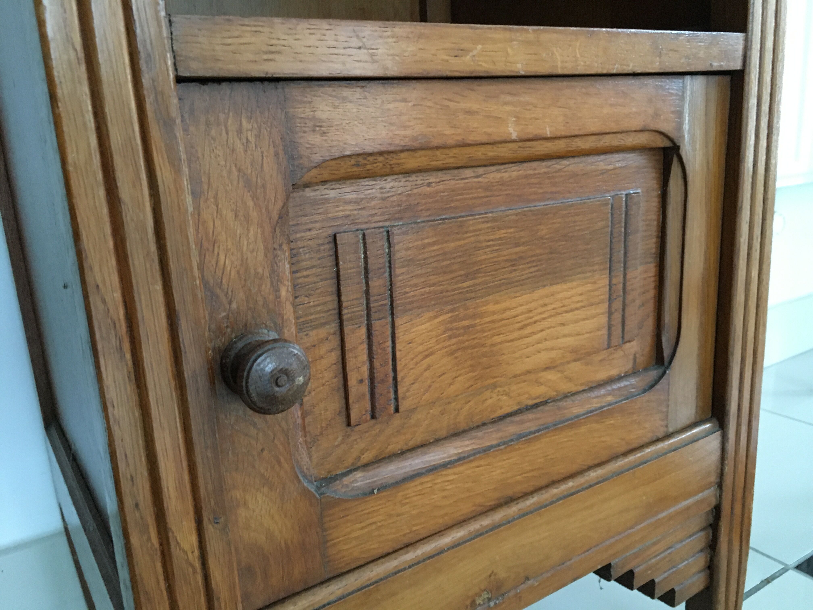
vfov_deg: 48.2
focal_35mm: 29
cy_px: 305
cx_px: 406
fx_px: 681
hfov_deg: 61.7
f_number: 2.2
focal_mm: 4.15
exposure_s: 1/17
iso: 400
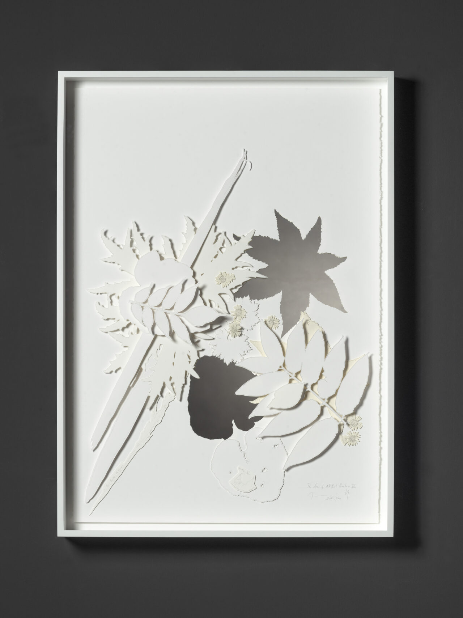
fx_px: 2105
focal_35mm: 118
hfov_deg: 12.5
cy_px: 309
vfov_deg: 16.7
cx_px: 232
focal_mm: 150
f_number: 16
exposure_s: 1/350
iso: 200
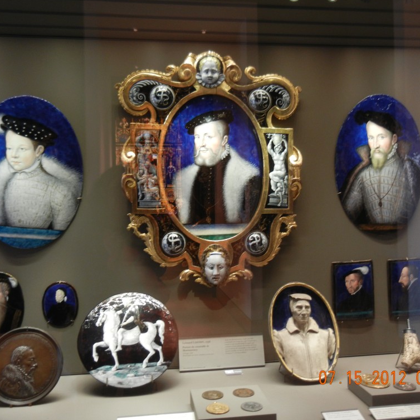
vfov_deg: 46.0
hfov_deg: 46.0
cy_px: 208
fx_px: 494
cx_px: 209
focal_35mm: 36
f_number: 3.5
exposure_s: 1/4.9
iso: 200
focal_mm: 5.4
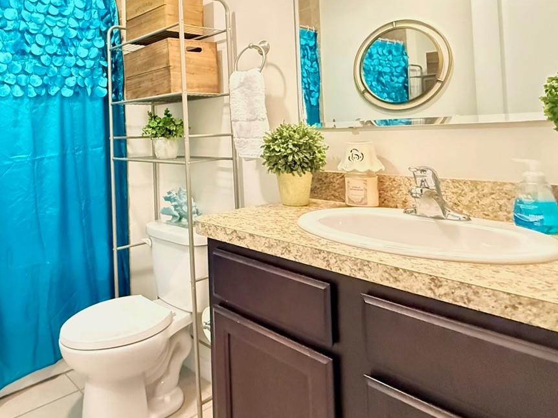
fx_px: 419
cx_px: 155
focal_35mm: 26
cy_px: 122
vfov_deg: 51.5
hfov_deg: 64.2
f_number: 2.2
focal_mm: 2.22
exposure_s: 1/30
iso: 2000
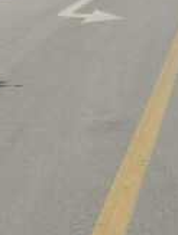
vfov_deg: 8.9
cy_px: -185
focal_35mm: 212
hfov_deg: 6.8
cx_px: -205
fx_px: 1448
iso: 200
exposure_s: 1/250
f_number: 10
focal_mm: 40
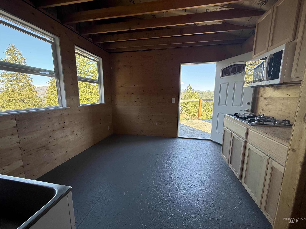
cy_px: 114
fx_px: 124
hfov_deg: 102.1
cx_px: 153
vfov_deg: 85.7
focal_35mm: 14
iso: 64
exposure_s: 1/159
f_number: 2.2
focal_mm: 2.22
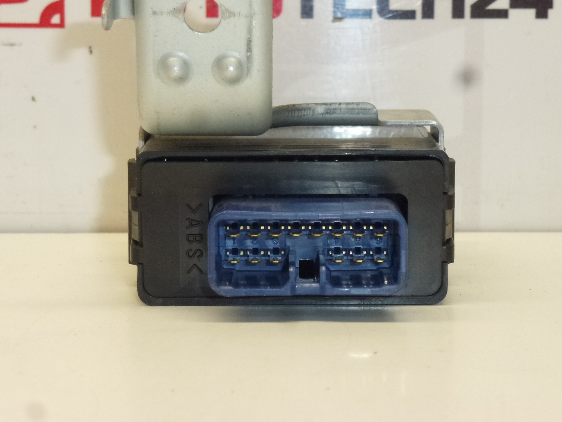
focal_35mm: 97
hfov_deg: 20.2
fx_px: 1575
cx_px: 302
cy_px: 174
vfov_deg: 15.2
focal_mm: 14.8
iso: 400
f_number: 4.8
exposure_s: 1/125
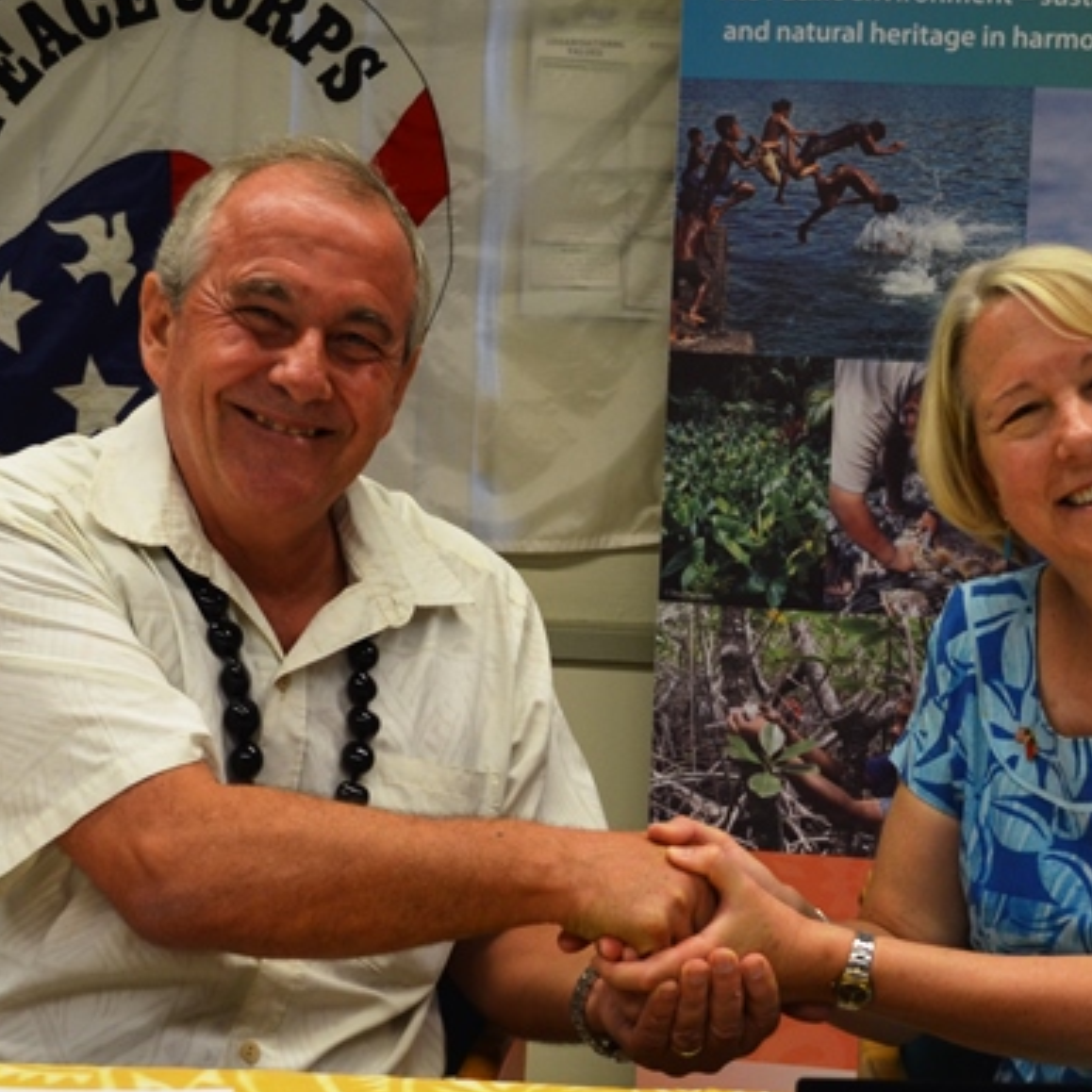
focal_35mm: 55
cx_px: 659
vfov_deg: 31.1
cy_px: 542
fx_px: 1963
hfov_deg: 31.0
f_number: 5
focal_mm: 26
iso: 400
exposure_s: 1/100
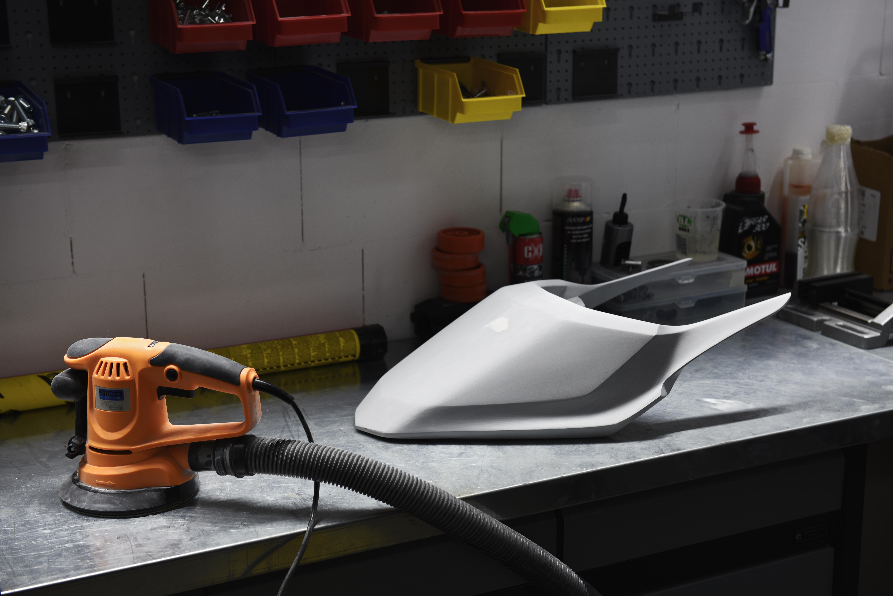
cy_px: 298
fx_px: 1439
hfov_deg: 34.5
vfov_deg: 23.4
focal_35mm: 58
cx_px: 446
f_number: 5
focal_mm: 58
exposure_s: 1/60
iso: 100
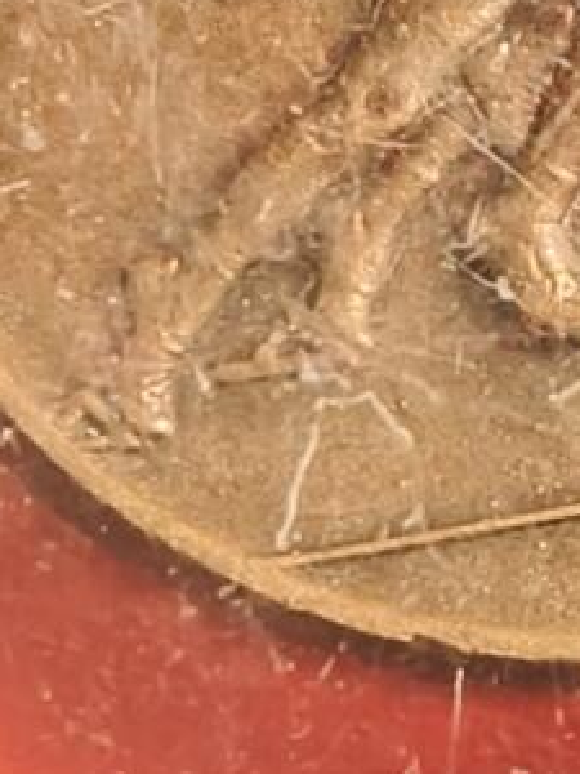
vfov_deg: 14.3
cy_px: 322
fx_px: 3083
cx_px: 619
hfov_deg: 10.6
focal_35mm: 138
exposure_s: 1/50
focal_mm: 2.32
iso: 200
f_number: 2
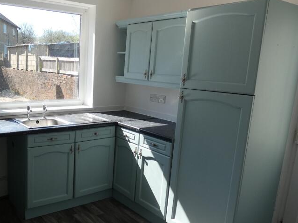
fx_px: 275
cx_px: 83
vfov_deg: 44.1
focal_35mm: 32
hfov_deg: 54.7
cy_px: 122
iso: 80
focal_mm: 3.6
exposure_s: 1/400
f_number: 2.8
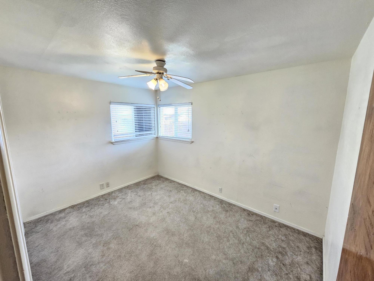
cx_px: 187
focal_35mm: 13
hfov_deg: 106.2
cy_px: 140
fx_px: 140
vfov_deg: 89.9
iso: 320
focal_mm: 2.2
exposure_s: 1/40
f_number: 2.2
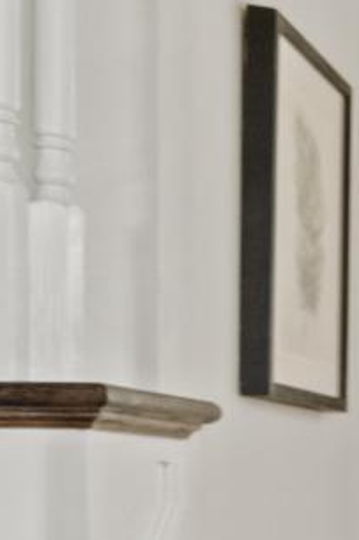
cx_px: 1636
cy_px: 497
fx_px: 1408
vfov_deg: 21.2
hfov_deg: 7.1
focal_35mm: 94
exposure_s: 1/10
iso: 400
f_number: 7.1
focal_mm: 14
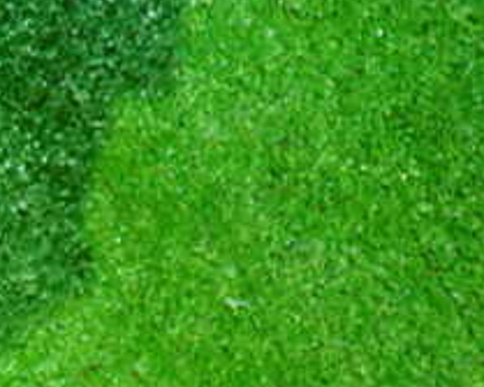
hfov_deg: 20.1
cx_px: -204
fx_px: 1203
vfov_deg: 17.7
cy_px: -35
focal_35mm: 84
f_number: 2.3
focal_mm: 5.4
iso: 800
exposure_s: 1/25
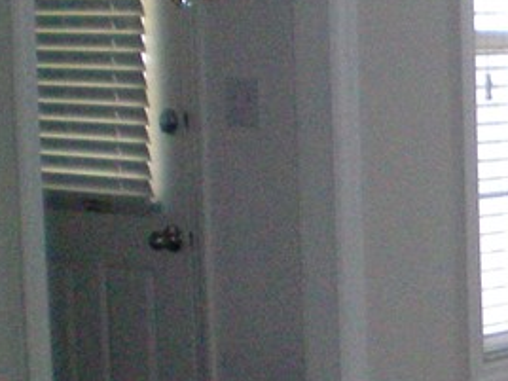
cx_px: 963
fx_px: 2128
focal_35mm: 145
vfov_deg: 10.2
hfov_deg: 12.3
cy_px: 246
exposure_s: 1/60
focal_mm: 6.3
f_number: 3.1
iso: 400
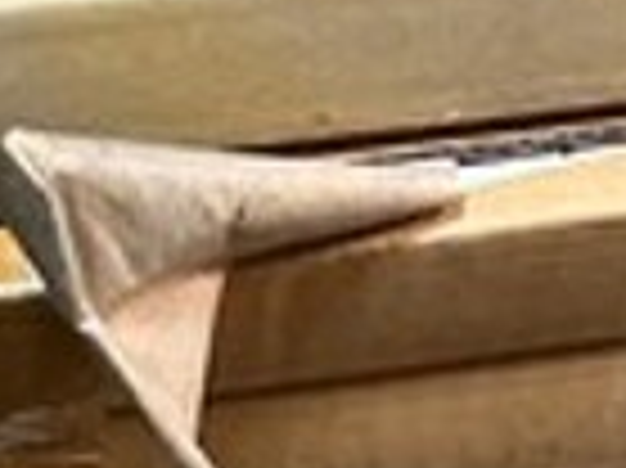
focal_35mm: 114
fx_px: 2060
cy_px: 819
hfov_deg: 16.1
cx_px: -257
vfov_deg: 12.0
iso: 500
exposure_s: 1/30
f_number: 1.5
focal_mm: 5.7
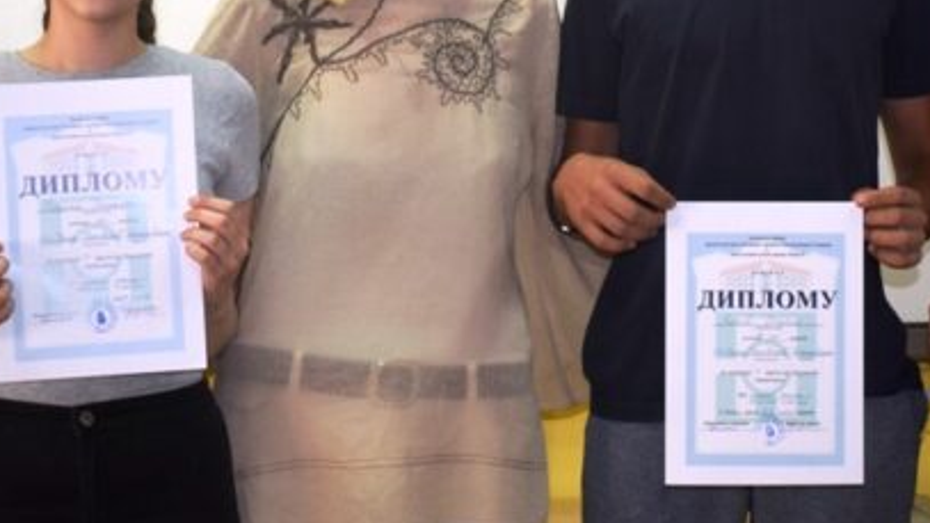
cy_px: 78
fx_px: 2069
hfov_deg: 25.2
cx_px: 617
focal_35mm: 84
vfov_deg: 14.3
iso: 800
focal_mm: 31
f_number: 5
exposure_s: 1/100
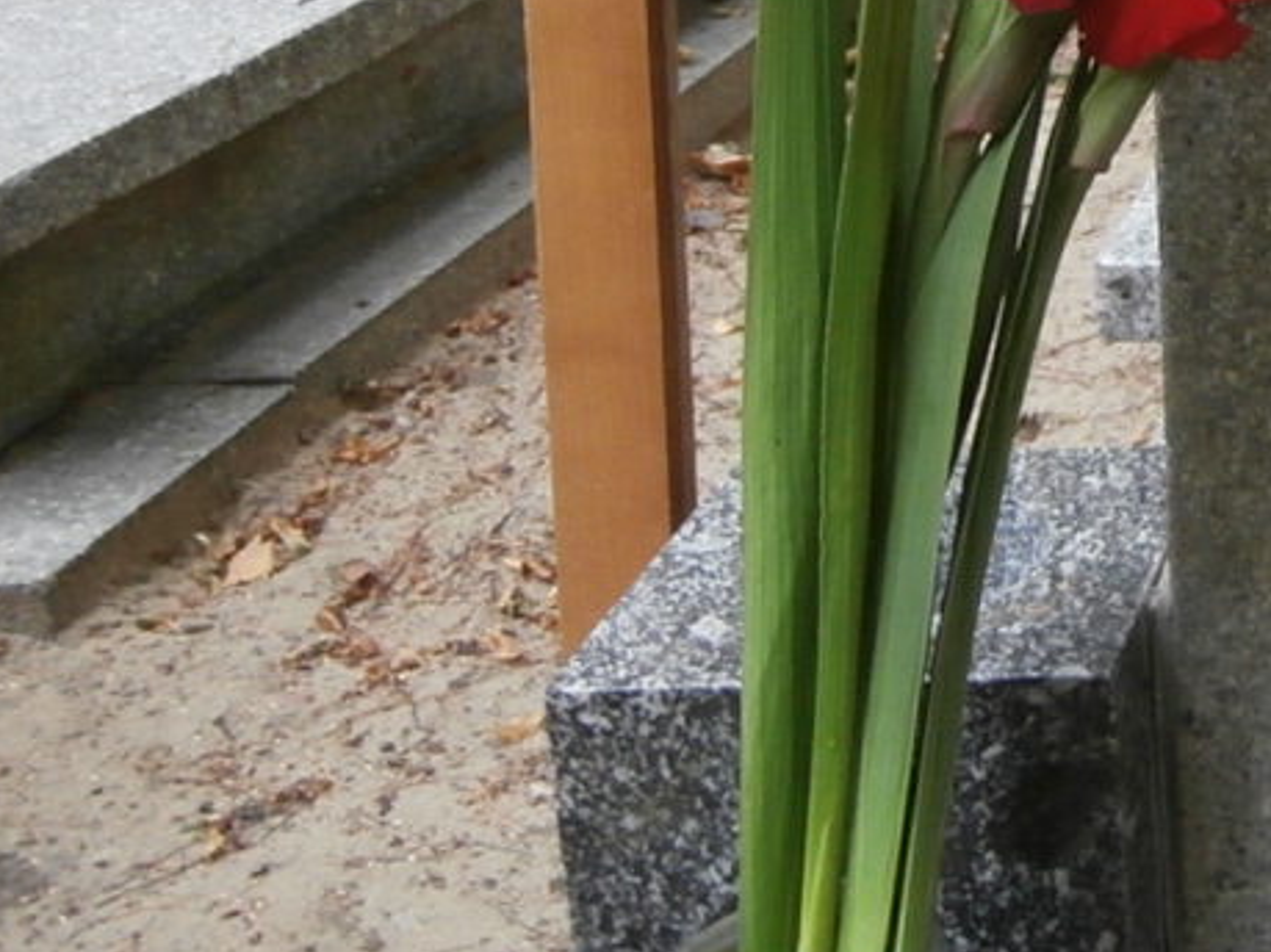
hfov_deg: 25.1
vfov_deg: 20.5
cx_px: 1653
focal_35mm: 67
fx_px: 2459
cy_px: -191
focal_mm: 4.2
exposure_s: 1/20
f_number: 3
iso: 200
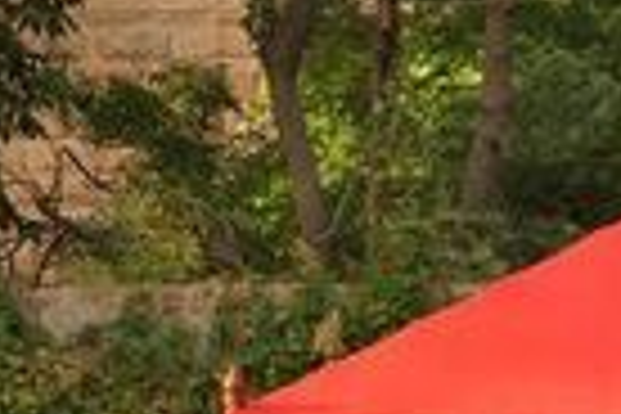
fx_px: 4674
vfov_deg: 5.0
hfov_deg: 7.4
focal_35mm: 271
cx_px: 999
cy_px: 657
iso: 125
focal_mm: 50
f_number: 5.6
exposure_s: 1/125
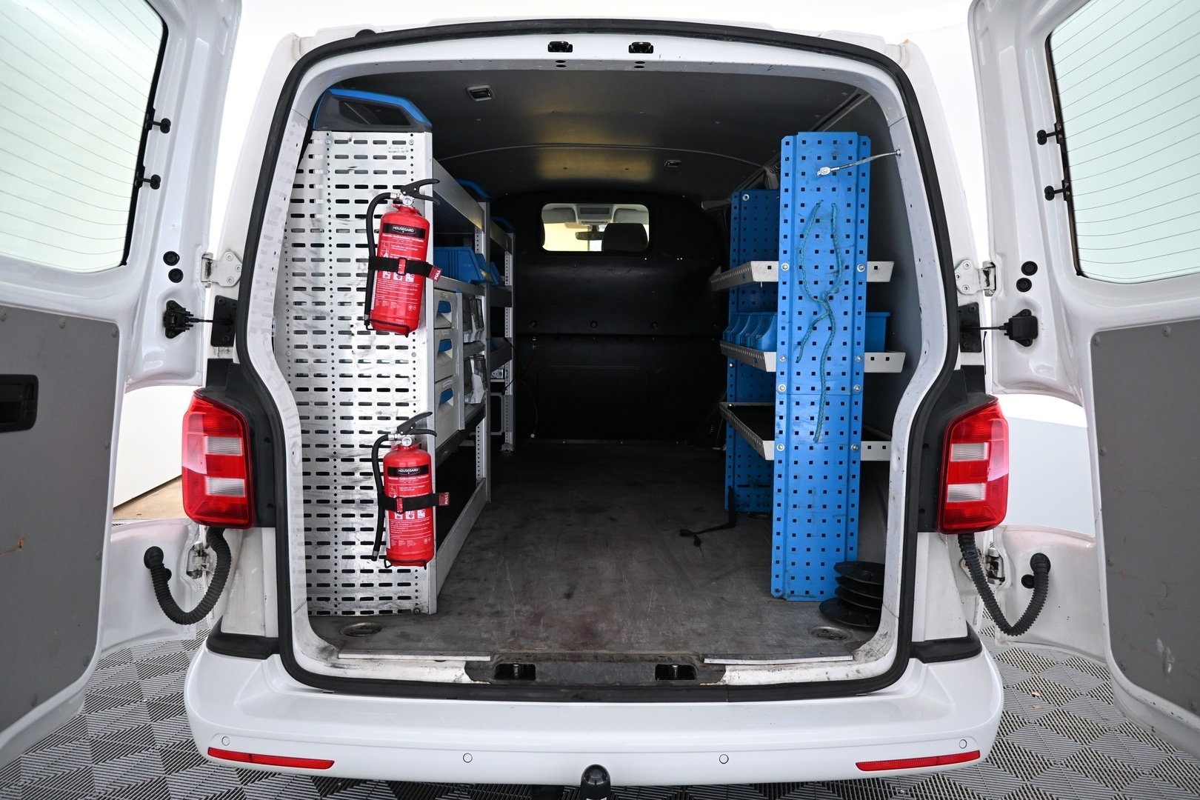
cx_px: 600
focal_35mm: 26
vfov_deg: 50.4
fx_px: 850
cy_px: 400
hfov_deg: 70.4
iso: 1000
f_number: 3.5
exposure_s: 1/40
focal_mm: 17
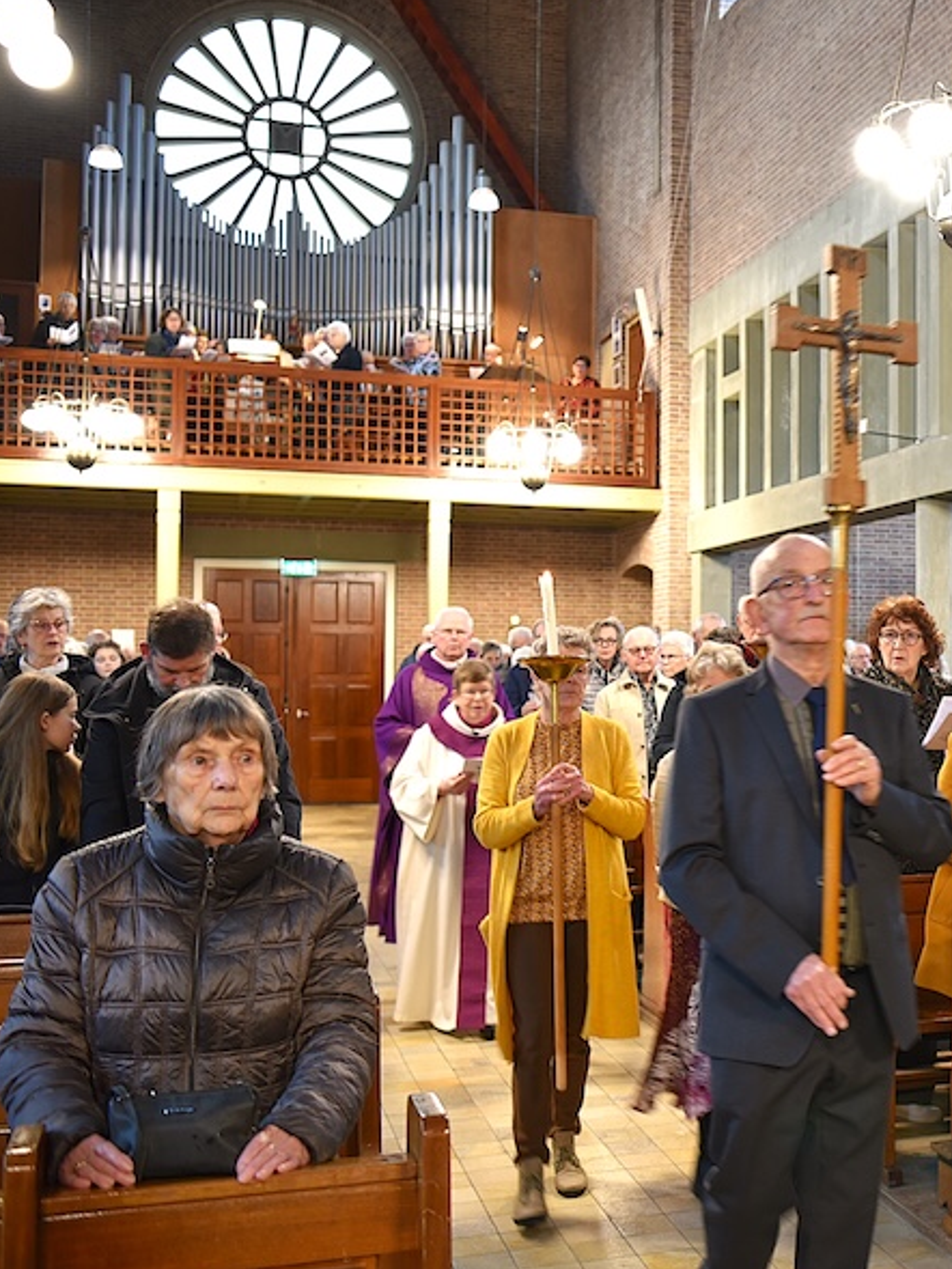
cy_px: 630
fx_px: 1723
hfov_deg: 29.2
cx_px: 922
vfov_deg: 40.4
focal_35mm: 47
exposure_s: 1/20
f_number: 2.8
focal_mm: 32
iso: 1000
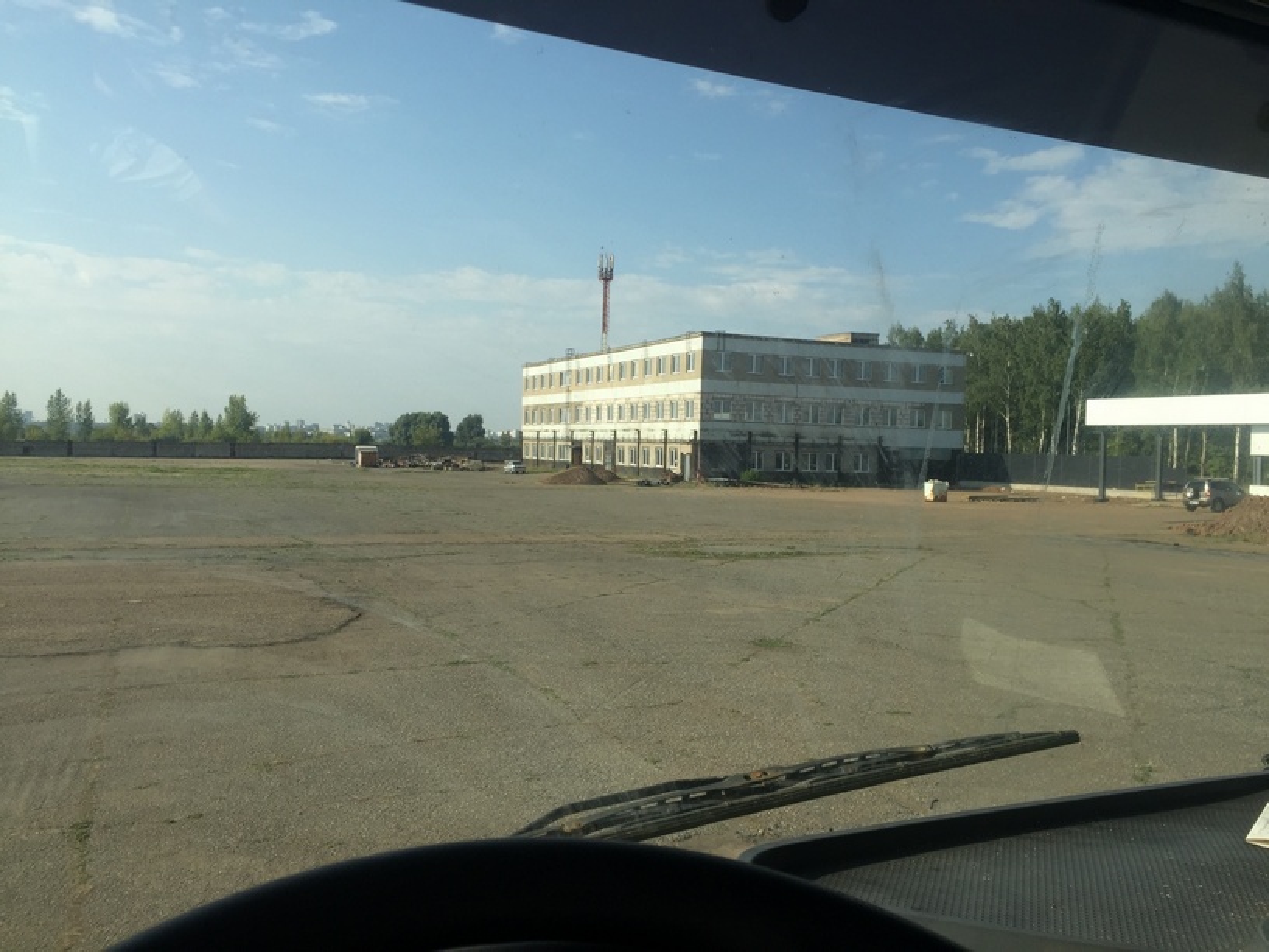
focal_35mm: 29
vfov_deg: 48.2
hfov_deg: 61.7
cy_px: 476
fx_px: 1063
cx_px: 634
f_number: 2.2
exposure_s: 1/1199
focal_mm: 4.15
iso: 32
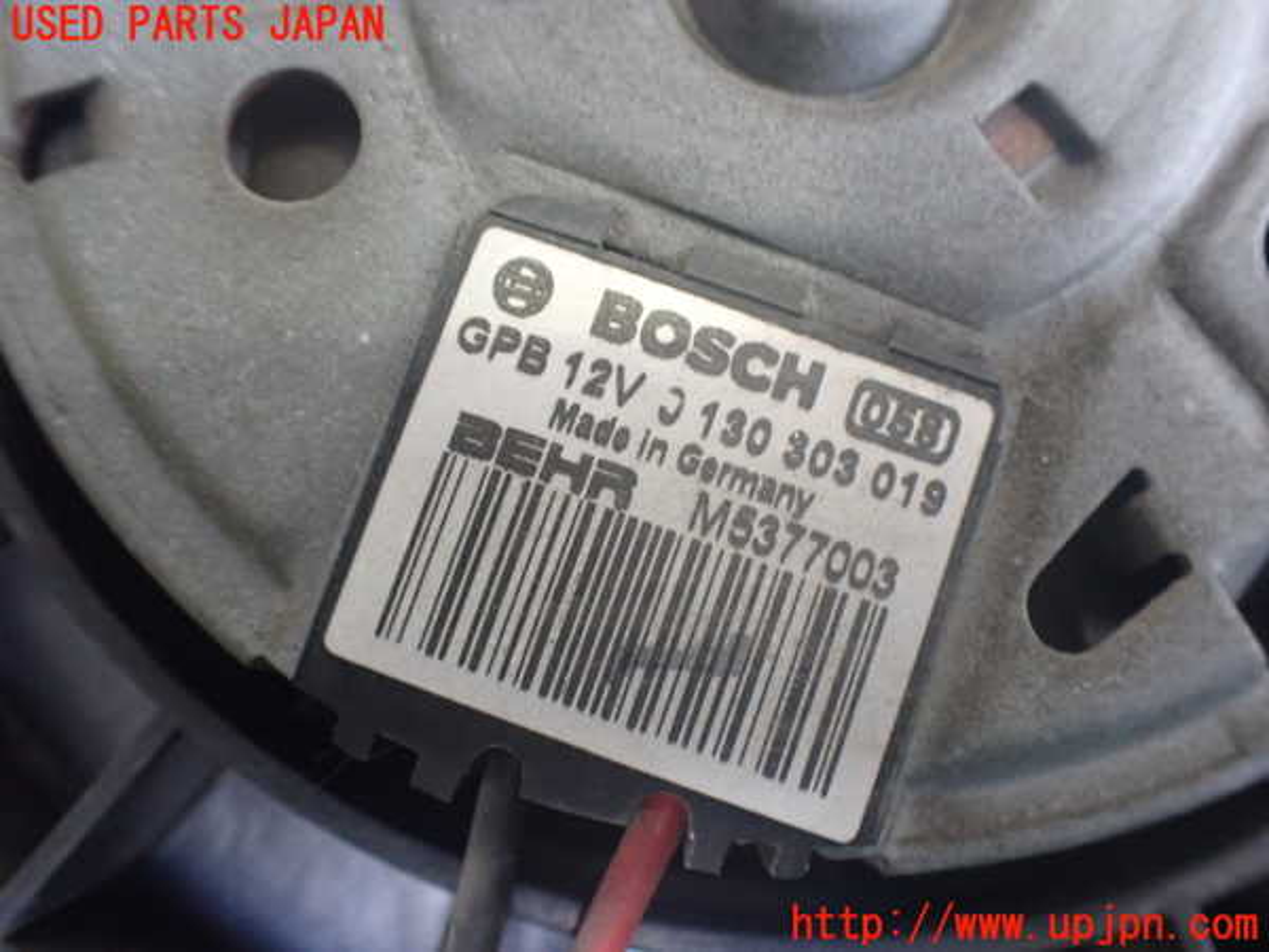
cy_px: 476
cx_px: 634
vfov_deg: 46.8
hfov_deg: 60.0
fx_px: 1100
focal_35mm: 30
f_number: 2.3
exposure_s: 1/100
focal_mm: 5.4
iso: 800
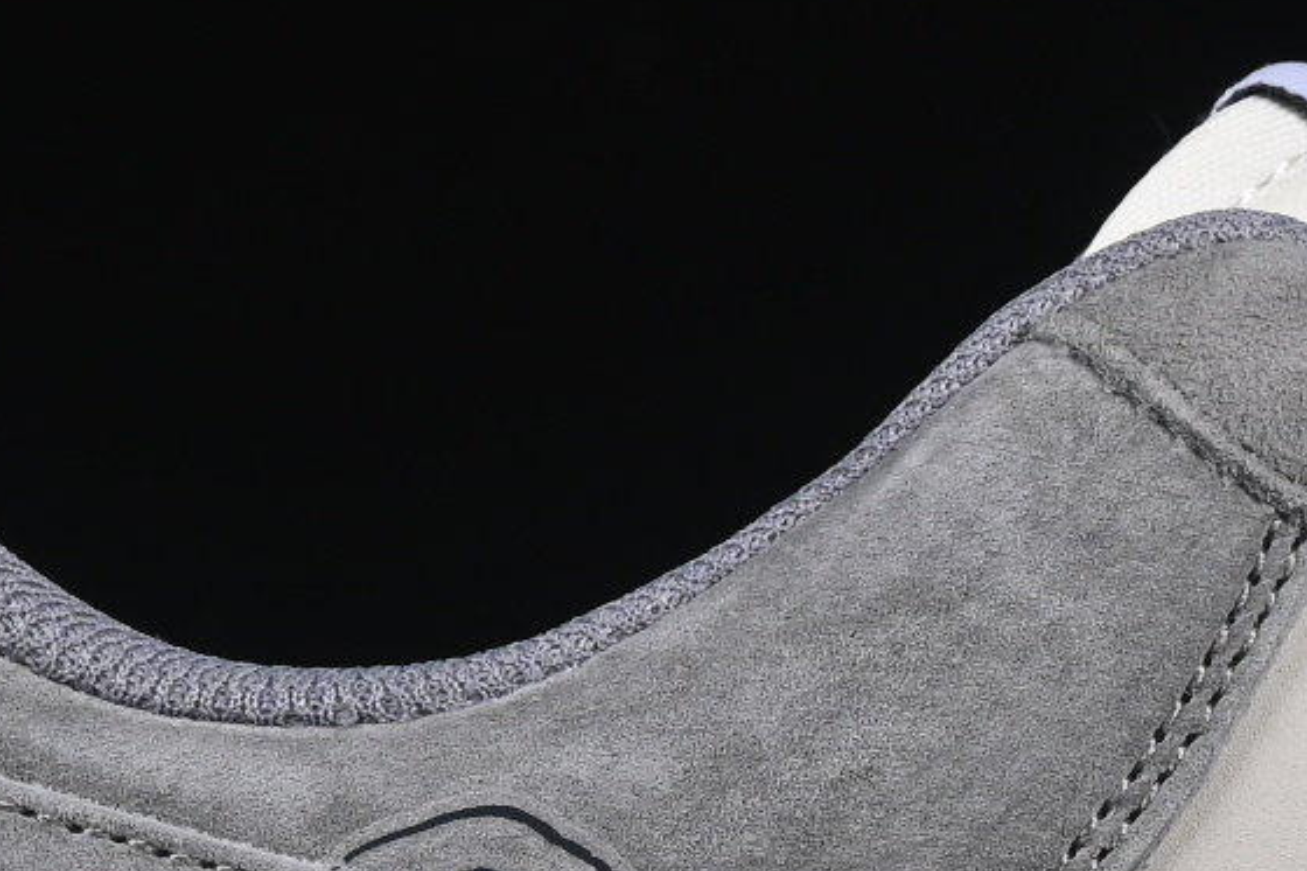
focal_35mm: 373
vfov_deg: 3.7
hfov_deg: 5.5
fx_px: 13537
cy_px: 899
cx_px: 1650
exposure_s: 1/80
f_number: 8
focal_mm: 50
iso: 160
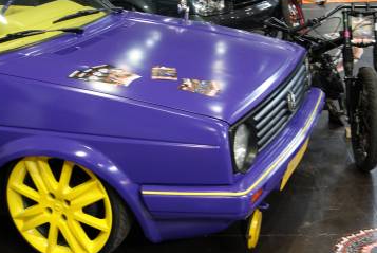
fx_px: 661
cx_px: 171
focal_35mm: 63
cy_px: 118
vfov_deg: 21.6
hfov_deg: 31.8
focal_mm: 30
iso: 400
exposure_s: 1/15
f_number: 4.5
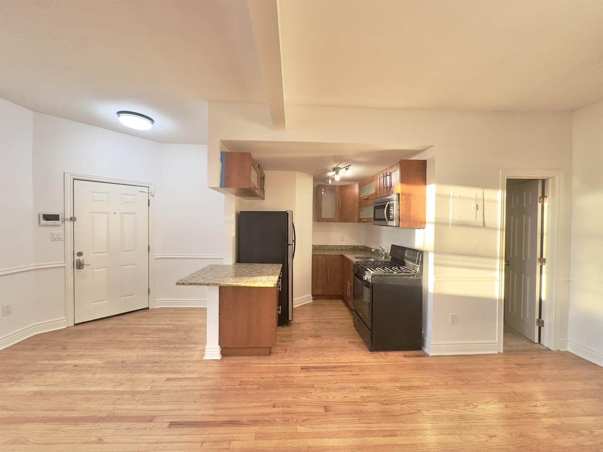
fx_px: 244
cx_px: 302
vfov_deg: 85.7
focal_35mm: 14
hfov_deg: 102.1
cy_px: 226
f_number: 2.2
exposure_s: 1/120
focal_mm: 2.22
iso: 250
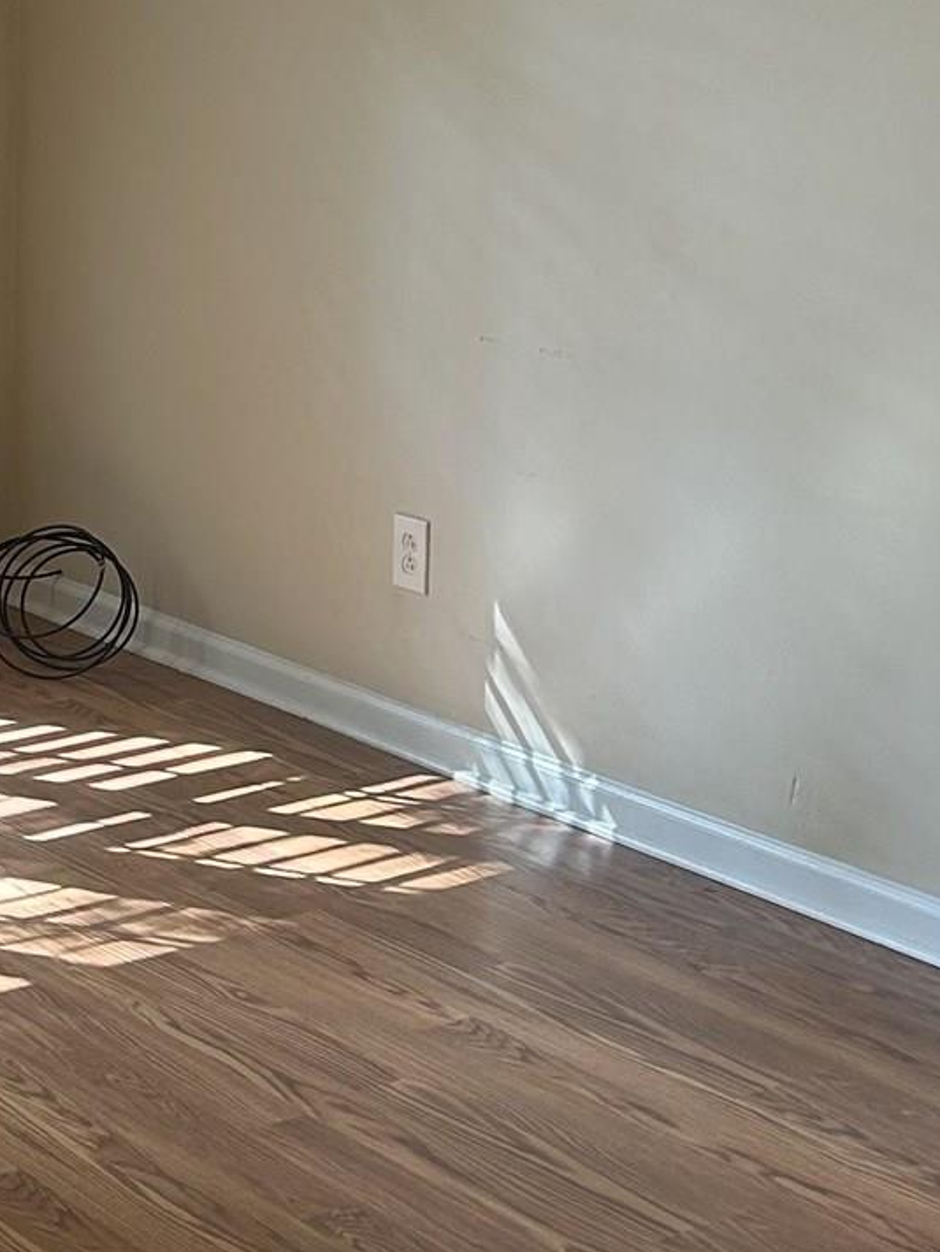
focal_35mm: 84
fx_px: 3040
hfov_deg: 17.0
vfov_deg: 23.2
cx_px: -93
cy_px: 472
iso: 100
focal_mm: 5.7
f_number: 1.5
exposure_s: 1/120
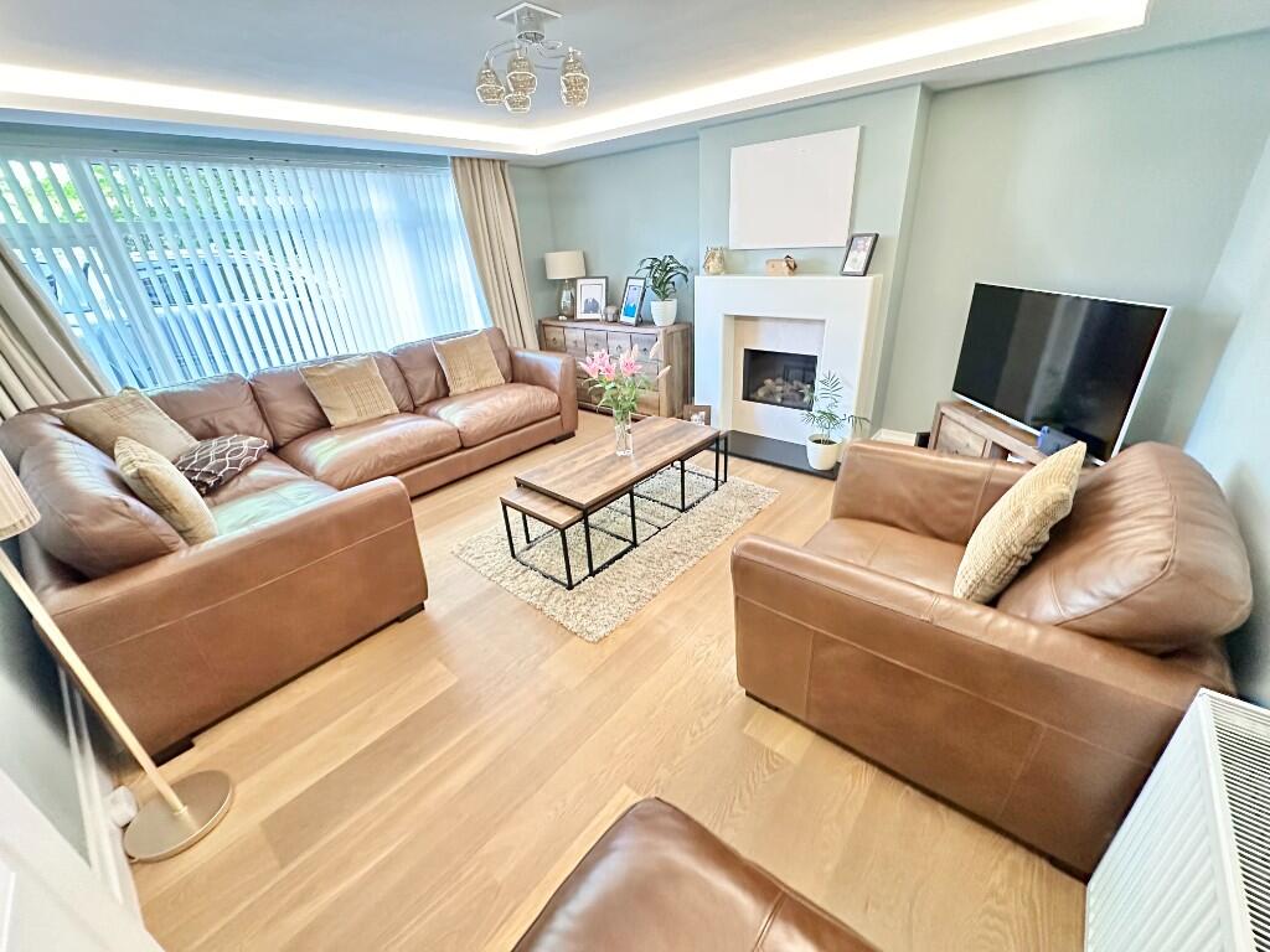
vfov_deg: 85.7
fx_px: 514
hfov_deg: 102.1
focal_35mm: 14
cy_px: 476
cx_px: 635
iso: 1250
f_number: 2.2
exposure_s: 1/60
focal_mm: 2.22
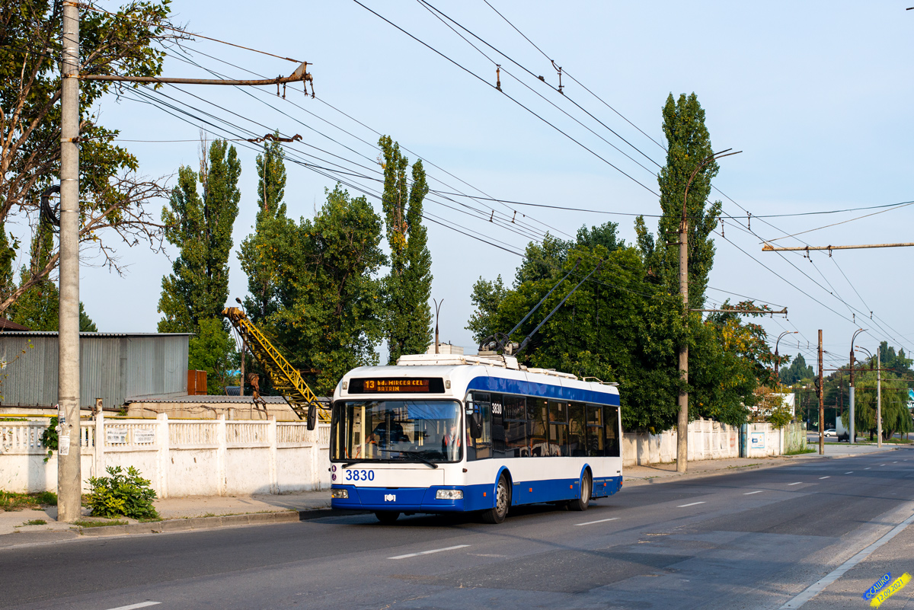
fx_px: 1270
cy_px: 305
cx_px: 457
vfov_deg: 27.0
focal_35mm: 50
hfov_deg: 39.6
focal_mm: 50
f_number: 5.6
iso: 250
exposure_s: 1/640
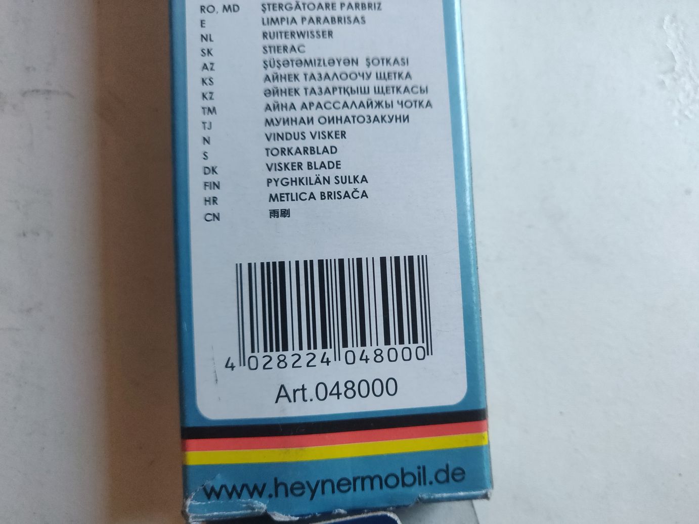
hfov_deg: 69.4
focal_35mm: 25
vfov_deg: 54.9
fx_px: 505
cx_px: 350
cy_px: 262
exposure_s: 1/100
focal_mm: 4.25
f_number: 1.7
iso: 640
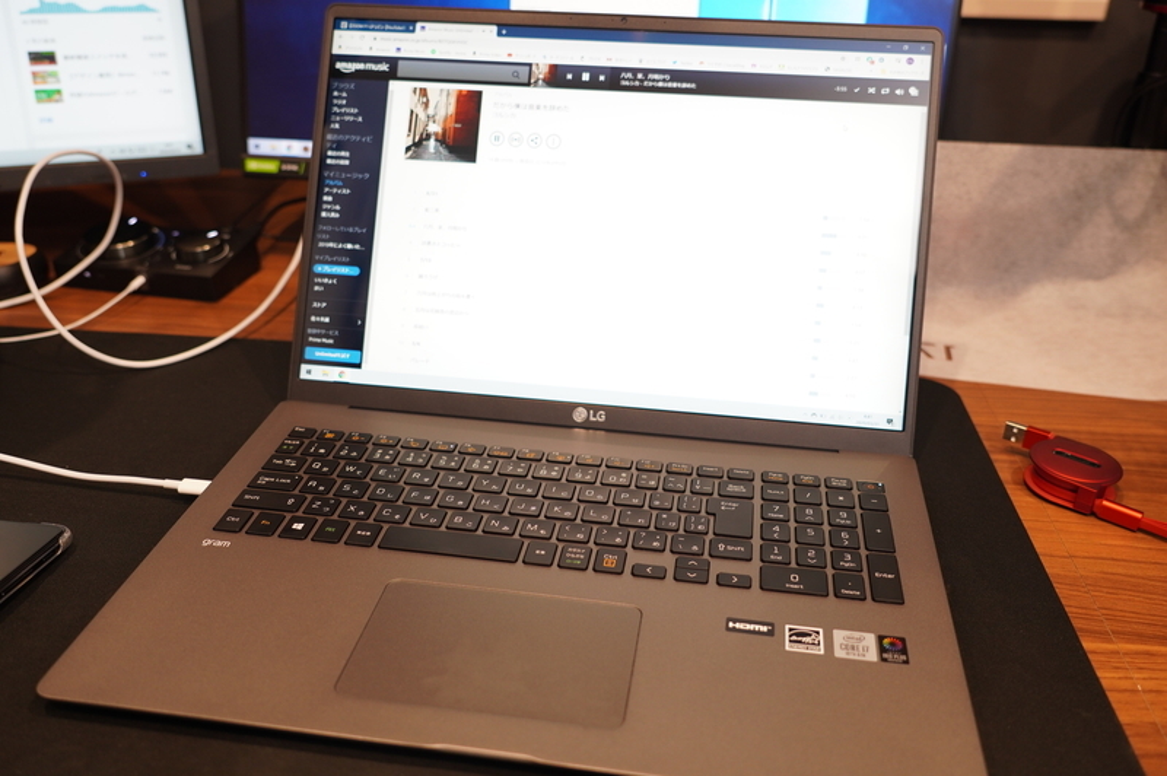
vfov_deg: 39.9
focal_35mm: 33
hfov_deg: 57.3
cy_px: 388
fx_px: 1069
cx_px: 584
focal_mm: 22
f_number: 2.8
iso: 400
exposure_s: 1/25
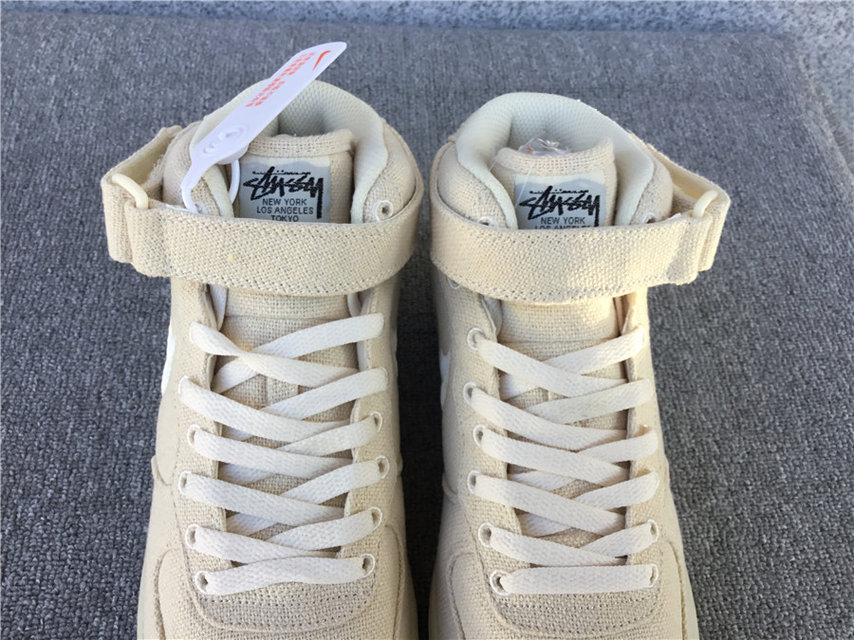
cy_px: 320
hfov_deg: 58.4
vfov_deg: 45.4
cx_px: 427
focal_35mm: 31
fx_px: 765
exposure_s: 1/189
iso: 25
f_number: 2.4
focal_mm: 3.3
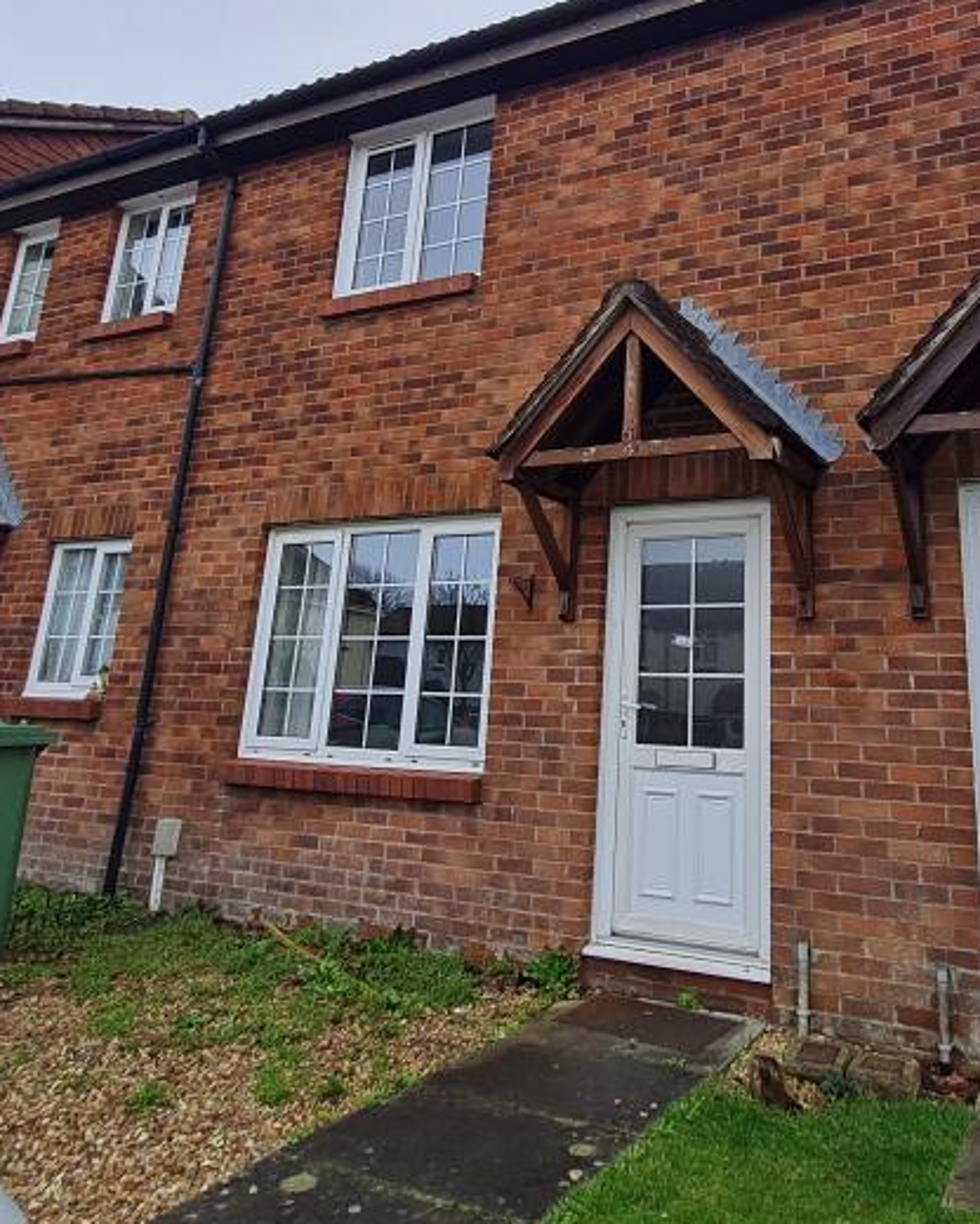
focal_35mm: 25
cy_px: 459
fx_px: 906
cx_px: 653
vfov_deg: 67.1
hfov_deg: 55.6
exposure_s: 1/307
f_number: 2.2
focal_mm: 1.74
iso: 50
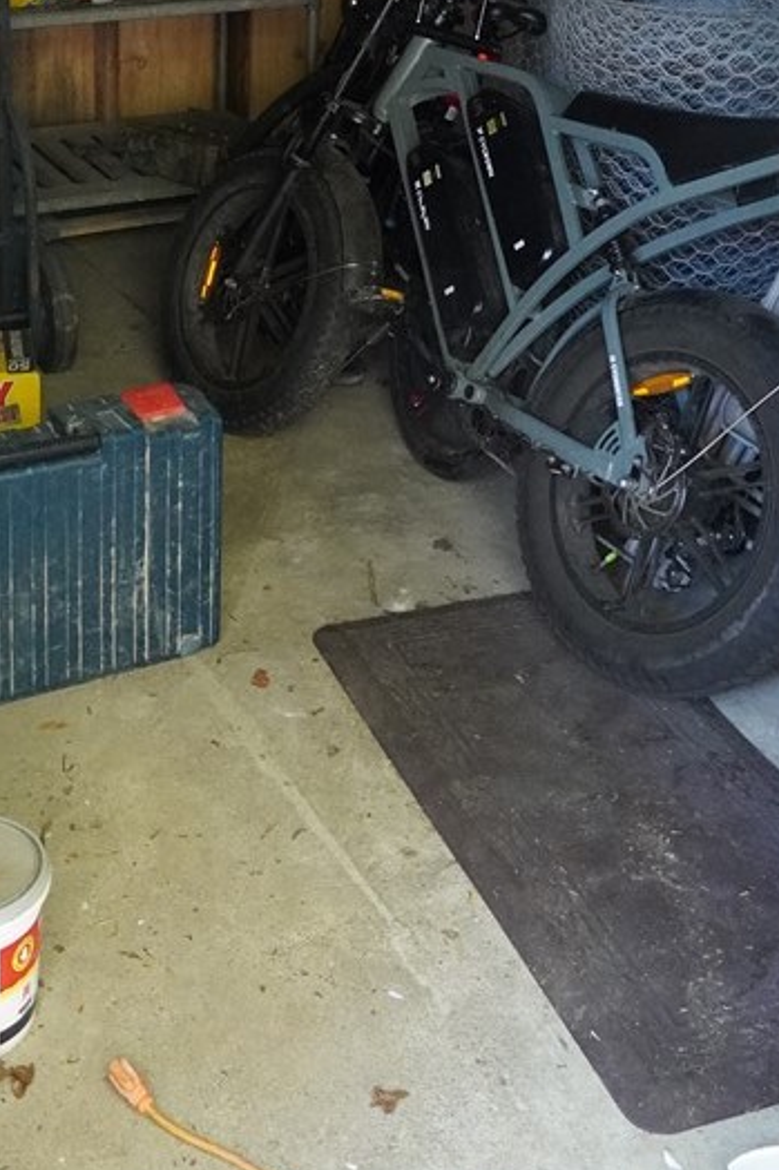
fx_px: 1819
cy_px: -18
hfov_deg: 24.1
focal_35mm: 56
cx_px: 286
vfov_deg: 32.6
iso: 5000
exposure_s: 1/160
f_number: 3.5
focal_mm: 18
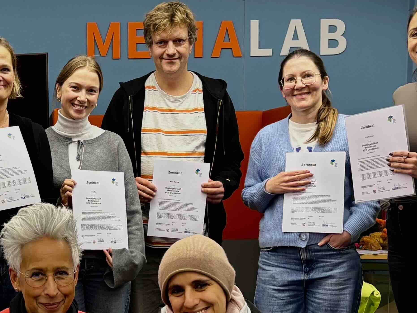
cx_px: 60
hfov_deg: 27.0
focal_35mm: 70
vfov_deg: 20.3
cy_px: 323
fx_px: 843
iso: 100
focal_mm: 5.96
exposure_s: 1/50
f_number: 1.6
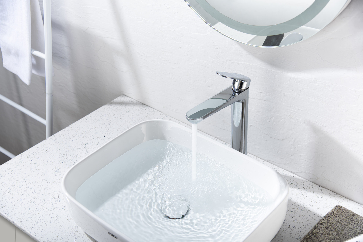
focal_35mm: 55
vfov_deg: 24.6
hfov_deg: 36.2
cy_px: 121
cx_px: 182
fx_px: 555
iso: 50
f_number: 5
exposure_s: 1/200
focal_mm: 55
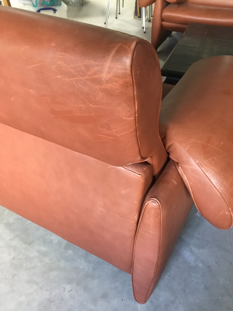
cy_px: 156
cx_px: 116
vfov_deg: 58.4
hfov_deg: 45.4
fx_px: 278
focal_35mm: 31
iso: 200
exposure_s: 1/20
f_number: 2.4
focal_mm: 3.3
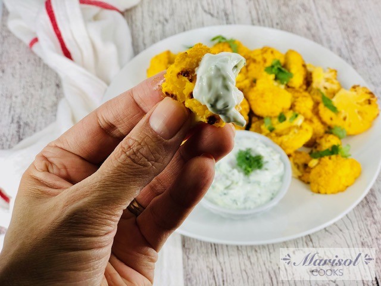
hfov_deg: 33.8
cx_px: 190
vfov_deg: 25.7
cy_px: 143
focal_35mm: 57
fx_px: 627
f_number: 2.8
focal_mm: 6.6
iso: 25
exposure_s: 1/120
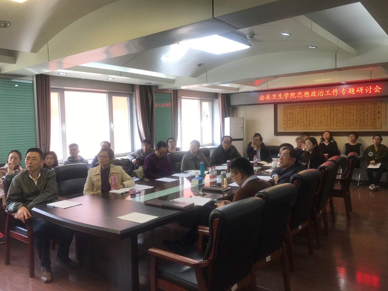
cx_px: 193
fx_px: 325
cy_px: 146
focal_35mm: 29
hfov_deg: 61.7
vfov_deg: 48.2
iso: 25
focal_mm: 3.99
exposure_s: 1/49
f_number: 1.8
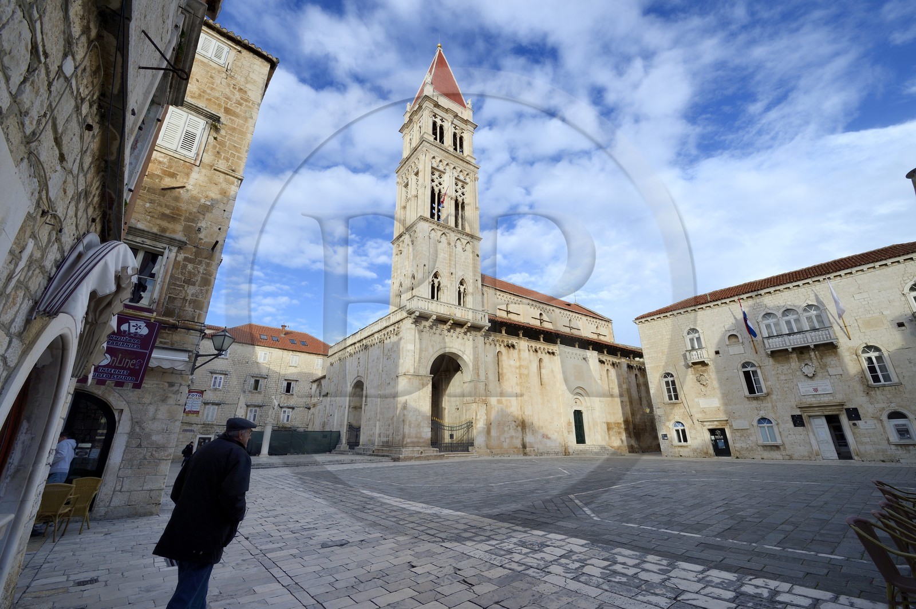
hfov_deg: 104.3
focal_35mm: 14
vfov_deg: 81.1
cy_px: 304
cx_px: 458
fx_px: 356
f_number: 14
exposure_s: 1/160
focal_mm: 14
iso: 200
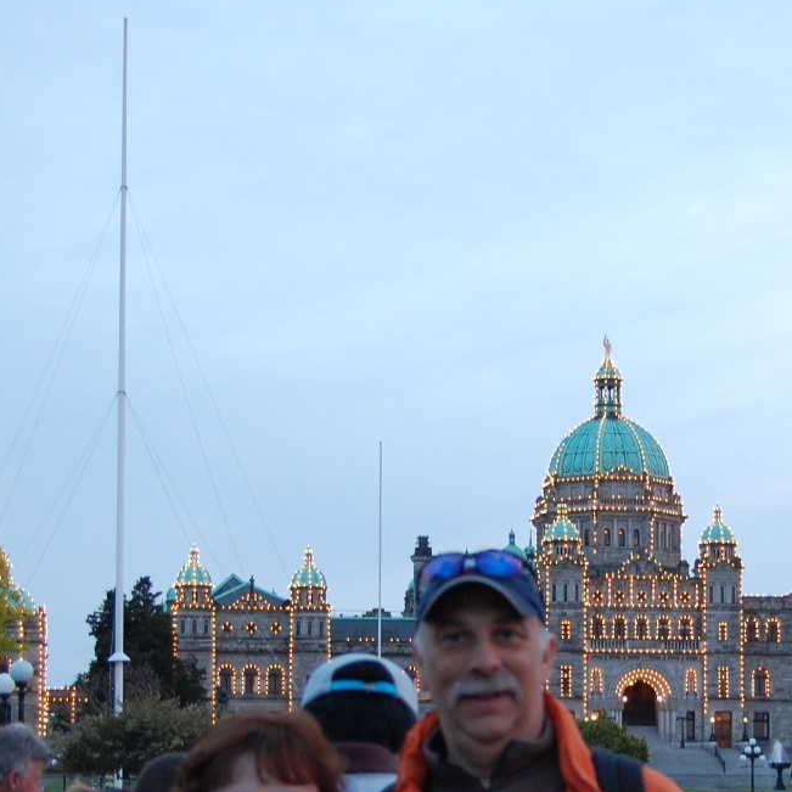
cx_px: 560
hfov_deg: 17.8
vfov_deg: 17.8
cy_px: 597
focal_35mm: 97
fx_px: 2512
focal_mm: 31
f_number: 4.5
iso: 720
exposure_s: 1/30
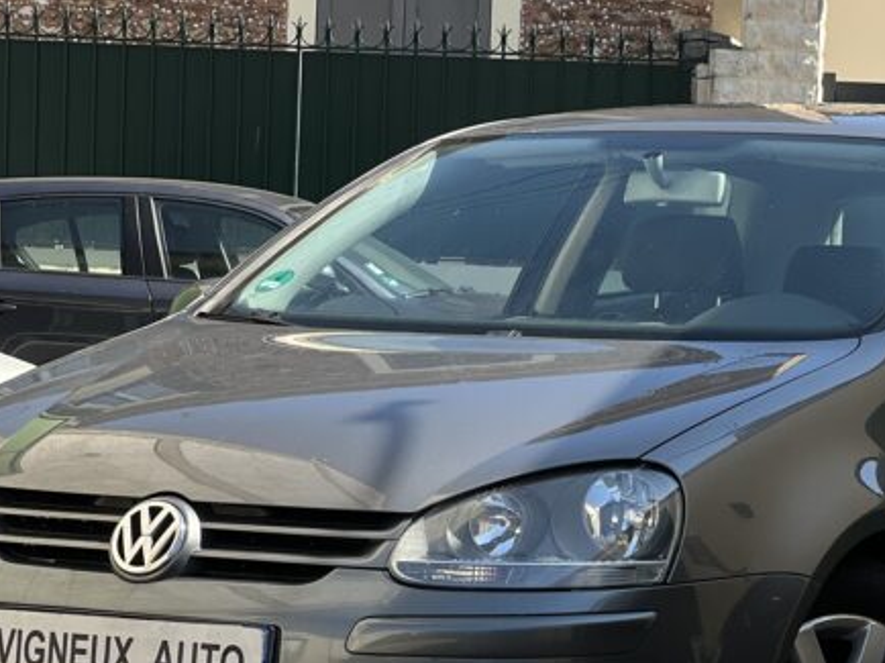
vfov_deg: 10.4
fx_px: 3628
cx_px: 604
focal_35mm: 142
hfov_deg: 13.9
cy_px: 477
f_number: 2.8
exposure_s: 1/398
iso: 32
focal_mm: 9
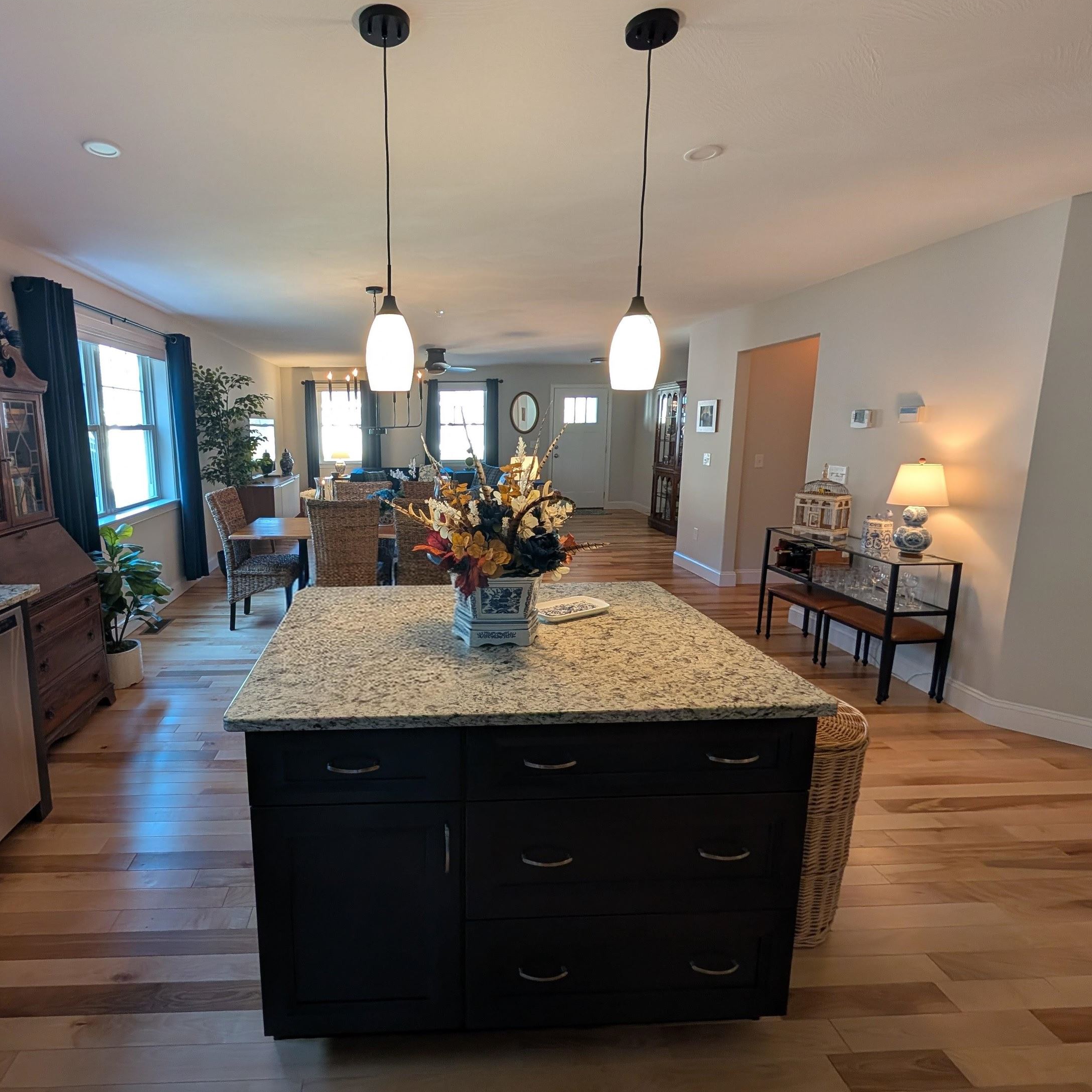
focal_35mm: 15
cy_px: 518
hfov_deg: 89.7
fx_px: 535
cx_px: 423
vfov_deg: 91.0
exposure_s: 1/24
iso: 73
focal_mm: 2.02
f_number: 1.7
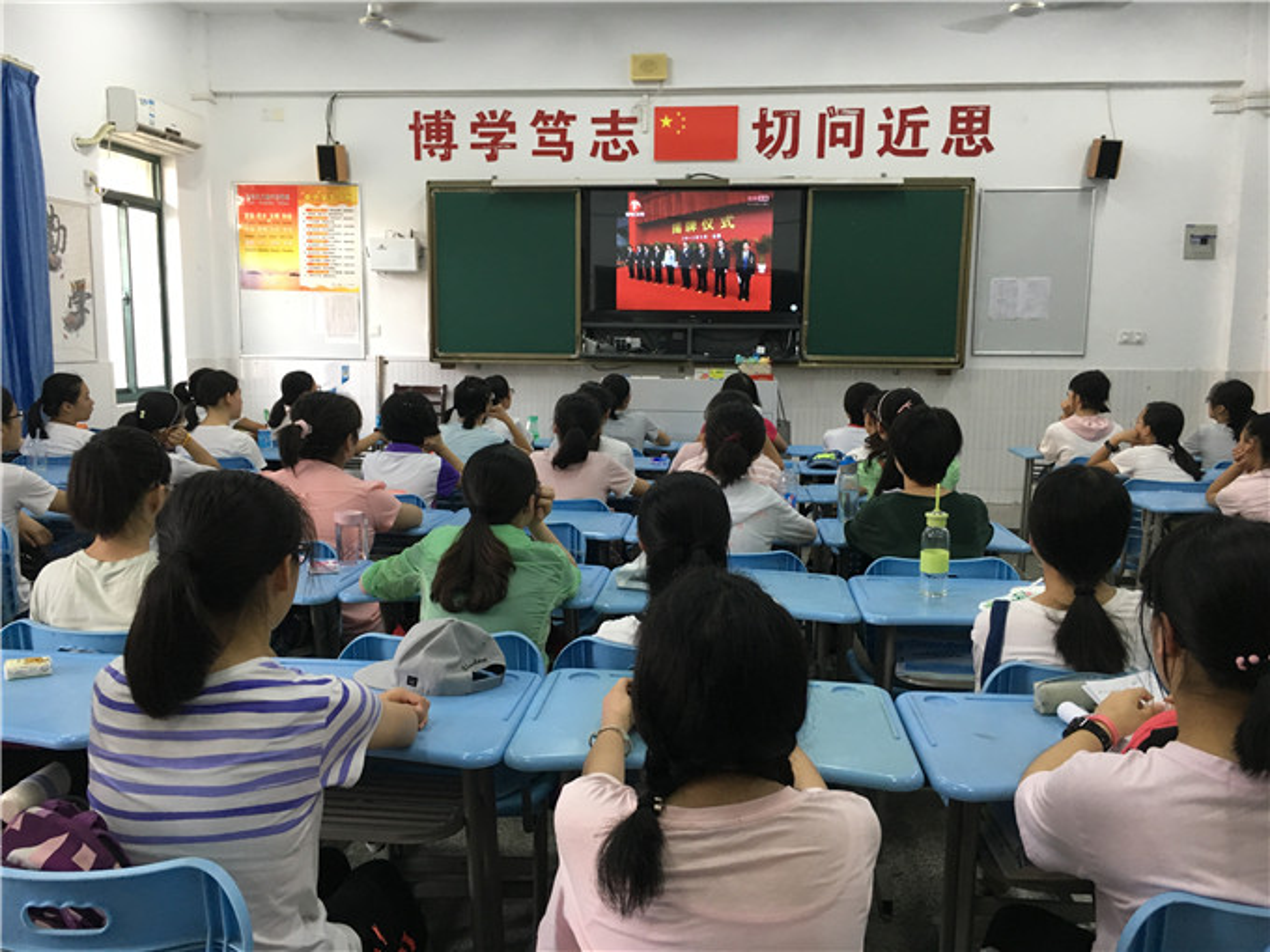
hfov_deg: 61.7
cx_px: 635
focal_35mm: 29
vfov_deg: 48.2
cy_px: 476
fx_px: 1064
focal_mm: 4.15
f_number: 2.2
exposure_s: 1/33
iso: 125
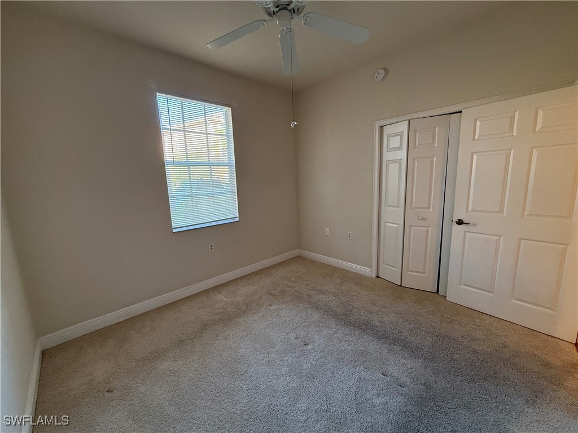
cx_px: 289
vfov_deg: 85.7
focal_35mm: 14
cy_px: 216
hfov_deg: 102.1
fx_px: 234
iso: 400
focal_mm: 2.22
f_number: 2.2
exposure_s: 1/120
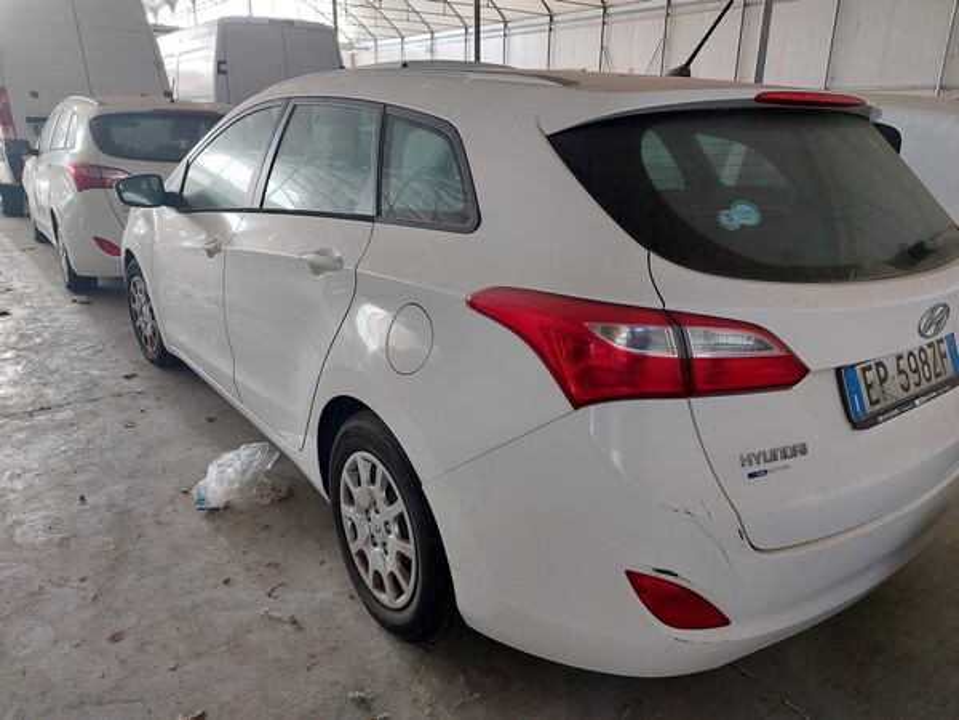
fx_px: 693
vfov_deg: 54.9
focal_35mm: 25
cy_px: 360
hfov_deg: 69.4
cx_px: 480
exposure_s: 1/50
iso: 100
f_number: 1.8
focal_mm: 5.23
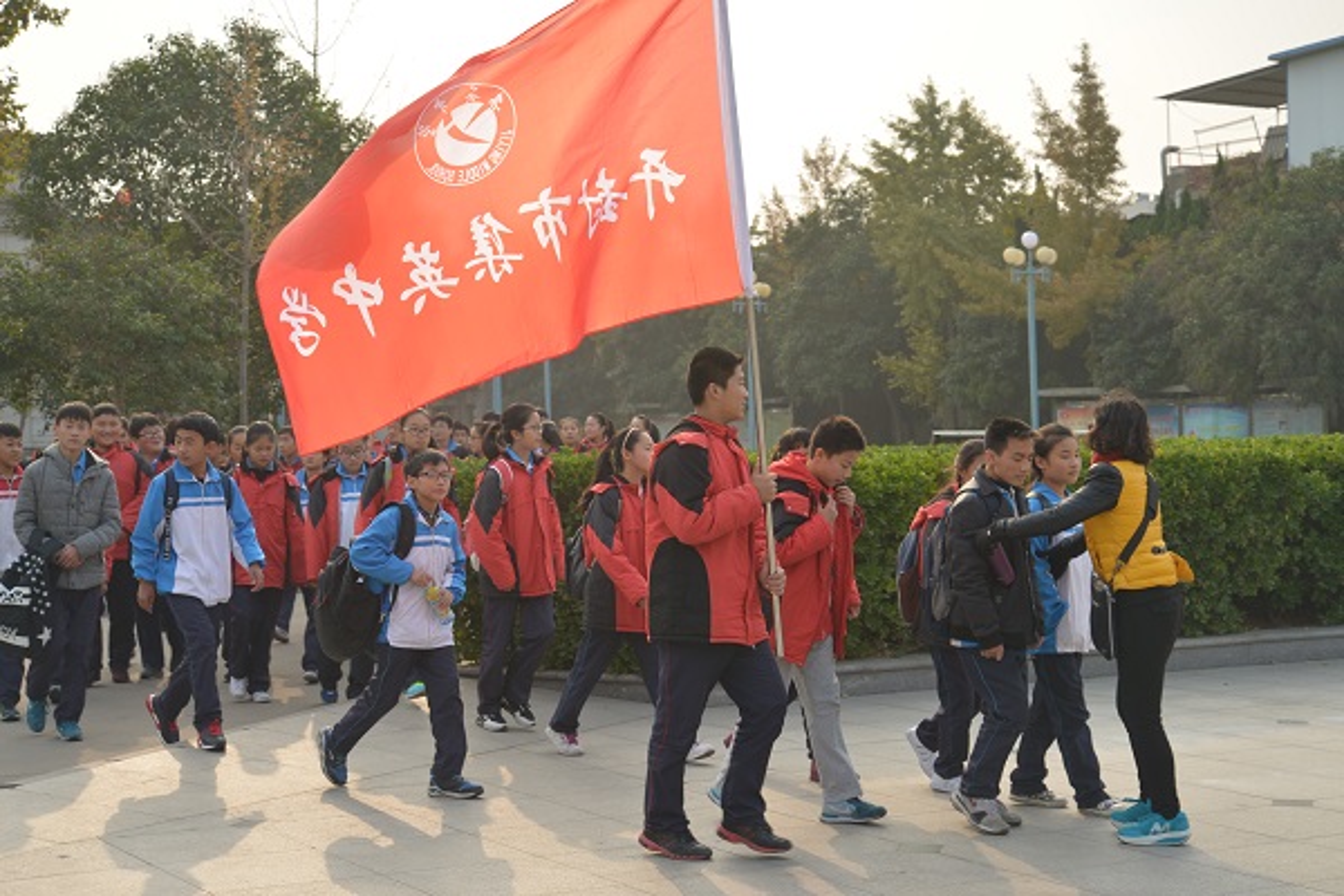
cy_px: 448
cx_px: 672
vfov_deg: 21.9
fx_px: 2314
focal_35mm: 62
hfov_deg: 32.4
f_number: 7.1
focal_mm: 62
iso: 250
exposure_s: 1/200
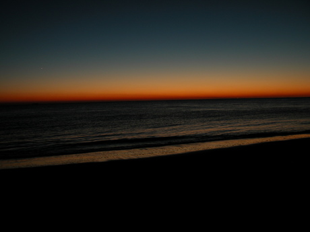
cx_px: 155
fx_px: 313
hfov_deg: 52.6
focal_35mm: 35
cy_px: 116
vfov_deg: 40.7
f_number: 3.2
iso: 100
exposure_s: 1/5.2
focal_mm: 8.9
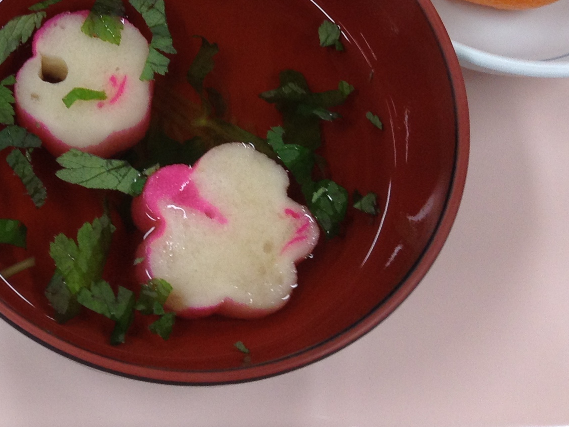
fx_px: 1644
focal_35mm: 100
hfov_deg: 18.9
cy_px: -74
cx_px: -38
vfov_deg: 14.4
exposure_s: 1/40
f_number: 2.4
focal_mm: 4.28
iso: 50
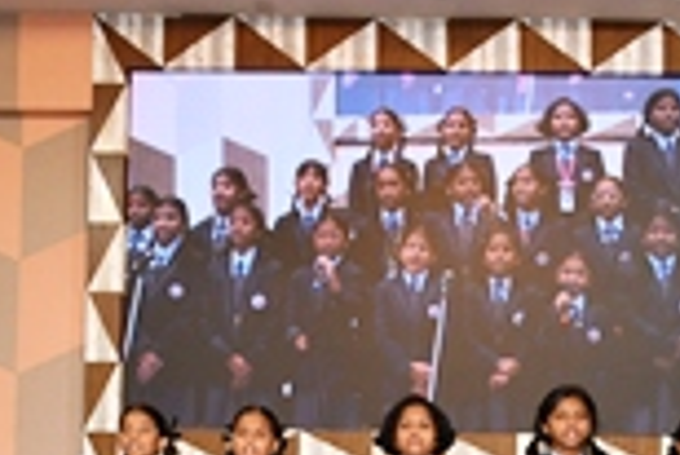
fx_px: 1815
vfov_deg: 13.6
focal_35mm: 96
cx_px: 472
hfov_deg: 21.1
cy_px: 625
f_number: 5
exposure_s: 1/250
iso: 1250
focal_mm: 22
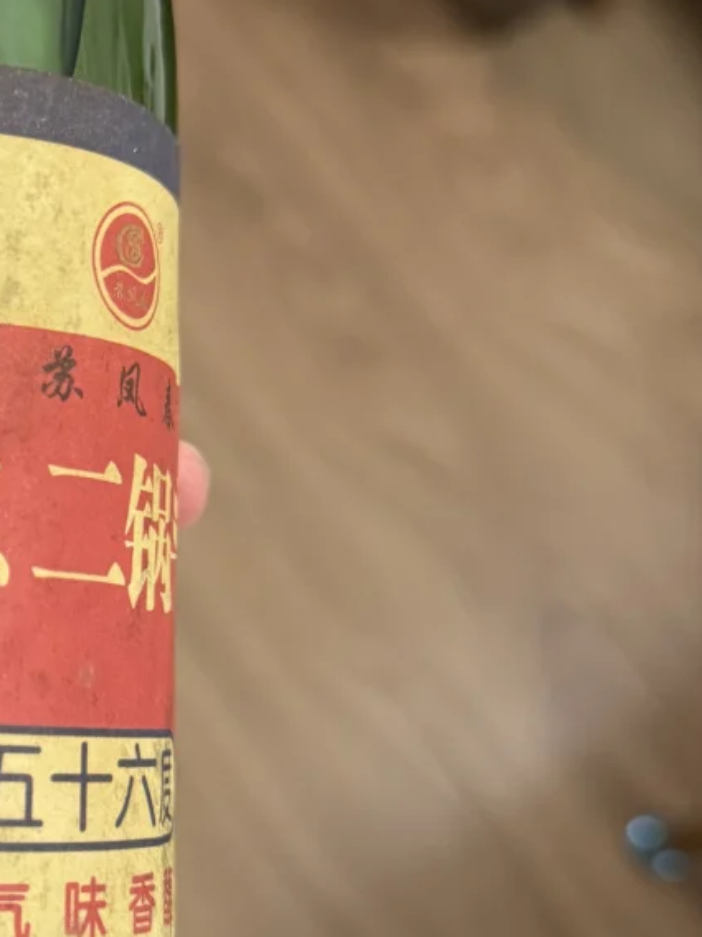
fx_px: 1650
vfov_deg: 31.6
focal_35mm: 61
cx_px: -183
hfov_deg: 21.9
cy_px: 544
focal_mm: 6.76
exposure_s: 1/50
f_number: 1.78
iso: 400
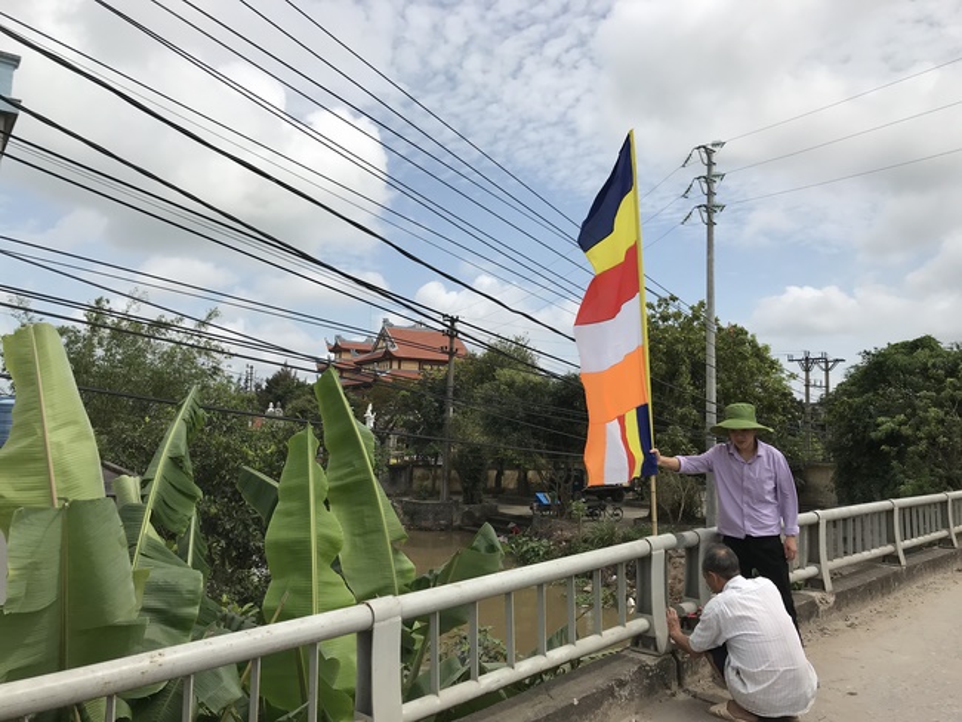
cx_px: 481
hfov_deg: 63.4
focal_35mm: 28
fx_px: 778
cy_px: 361
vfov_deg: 49.8
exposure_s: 1/4367
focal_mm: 3.99
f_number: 1.8
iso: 20
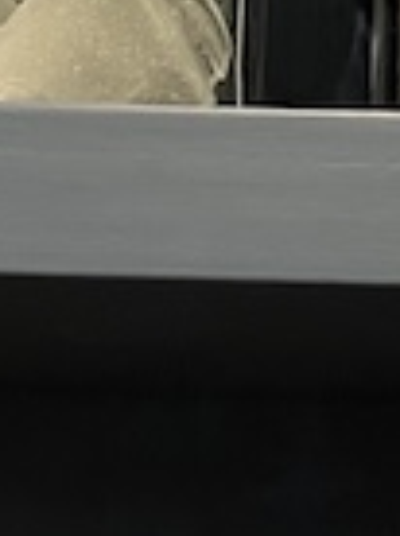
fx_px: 2334
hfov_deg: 9.8
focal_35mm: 151
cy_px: 959
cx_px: 148
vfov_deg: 12.1
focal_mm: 5.1
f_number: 1.6
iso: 400
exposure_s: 1/60
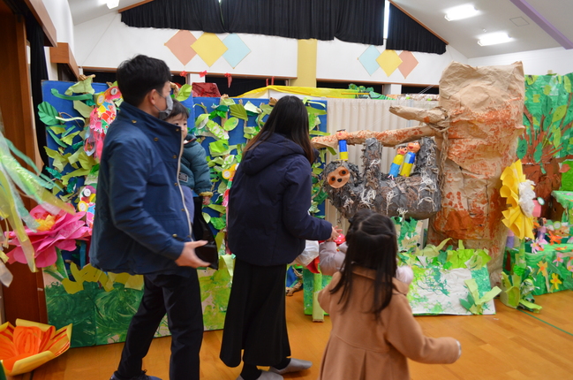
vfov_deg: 47.7
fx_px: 429
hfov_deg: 67.5
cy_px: 190
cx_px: 286
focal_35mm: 27
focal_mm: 18
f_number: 4
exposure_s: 1/60
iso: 800
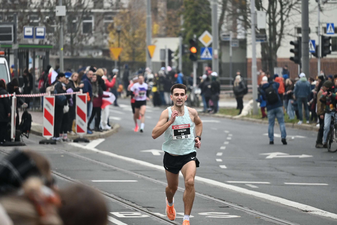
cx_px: 168
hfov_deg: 5.5
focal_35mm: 375
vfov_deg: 3.7
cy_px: 112
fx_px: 3510
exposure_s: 1/800
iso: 1600
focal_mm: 250
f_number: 6.3
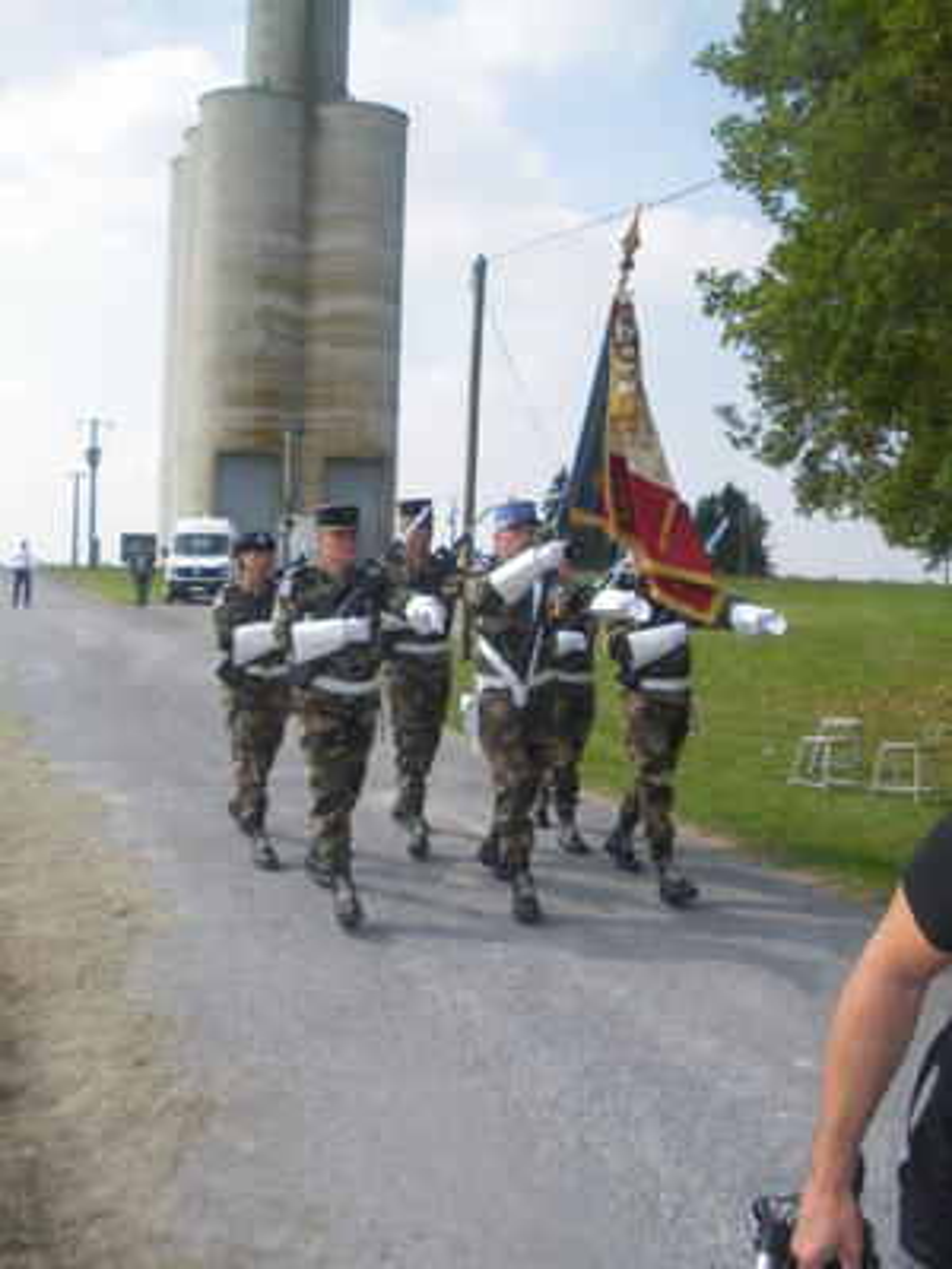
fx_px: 1320
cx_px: 476
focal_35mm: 36
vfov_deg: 51.4
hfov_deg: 39.7
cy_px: 634
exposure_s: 1/800
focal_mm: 6.3
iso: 100
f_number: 3.5
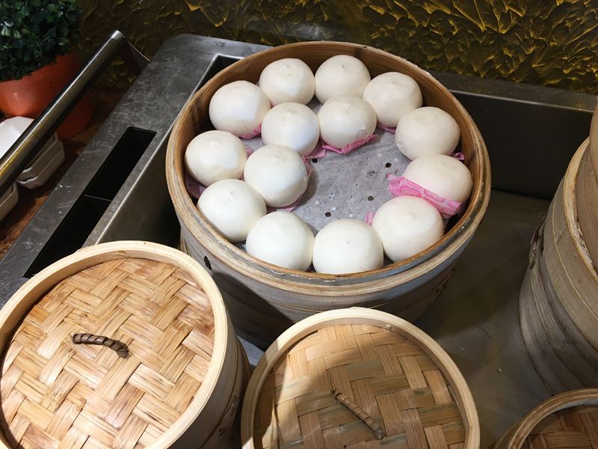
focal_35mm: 29
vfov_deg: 48.2
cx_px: 299
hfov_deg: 61.7
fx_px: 501
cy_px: 224
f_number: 2.2
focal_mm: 4.15
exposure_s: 1/30
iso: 25
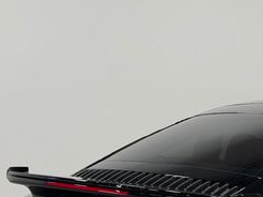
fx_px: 949
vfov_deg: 11.7
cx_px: 279
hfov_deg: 15.4
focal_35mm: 125
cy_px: 219
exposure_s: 1/177
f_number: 1.78
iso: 50
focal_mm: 6.76
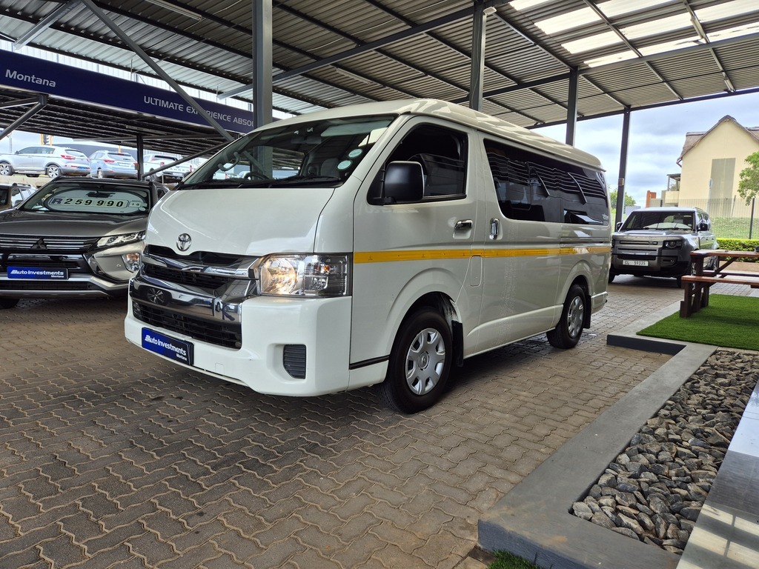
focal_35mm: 23
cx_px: 380
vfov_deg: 58.9
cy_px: 284
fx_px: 504
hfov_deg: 73.9
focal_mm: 5.4
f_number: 1.8
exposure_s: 1/226
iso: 25
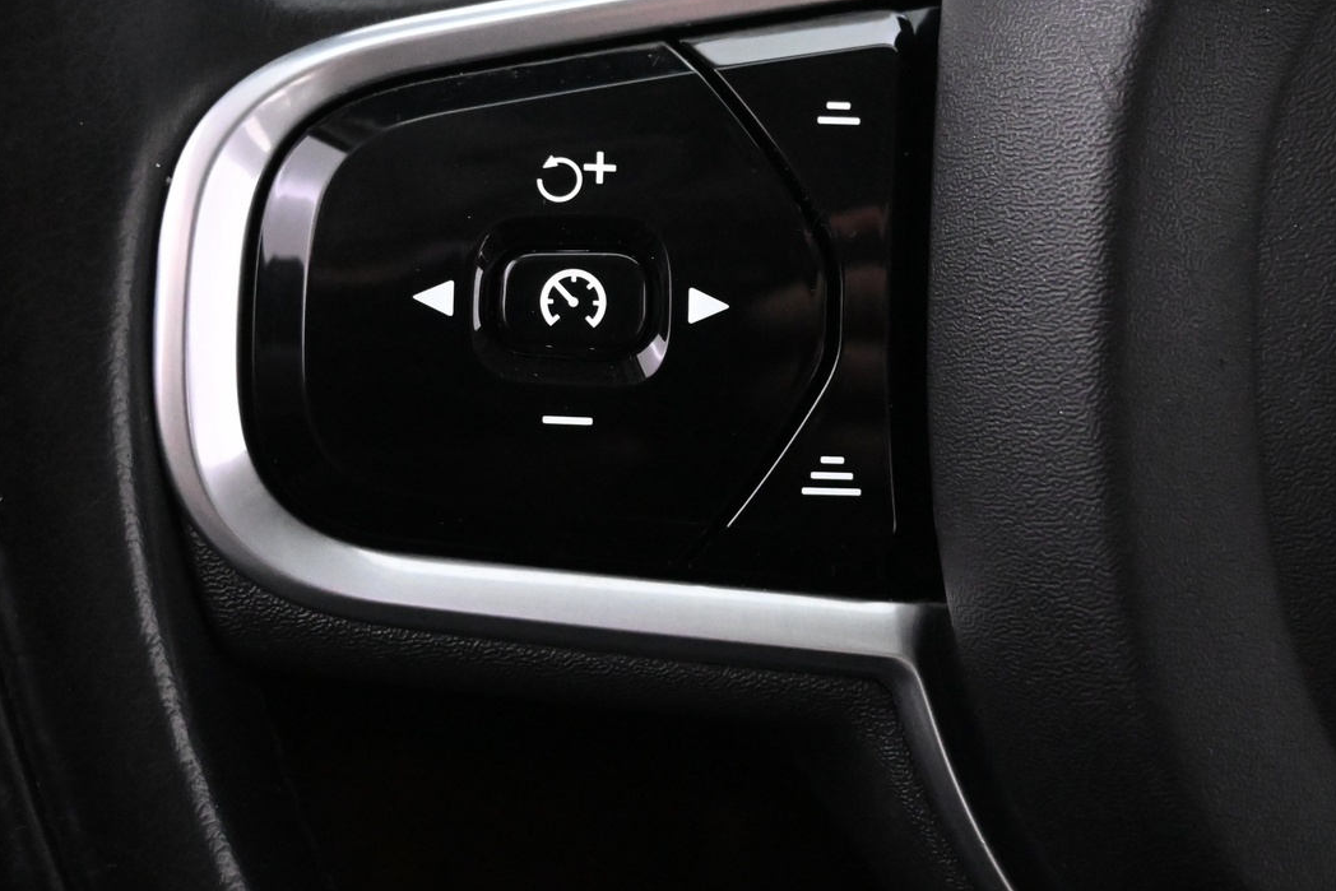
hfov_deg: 38.0
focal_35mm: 52
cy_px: 286
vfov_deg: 25.8
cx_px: 579
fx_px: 1936
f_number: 4
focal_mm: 22.5
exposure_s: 1/40
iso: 6400
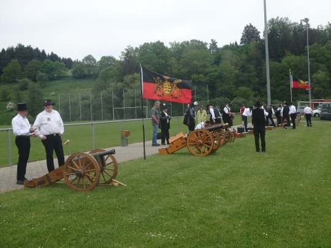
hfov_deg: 38.9
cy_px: 124
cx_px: 166
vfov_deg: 29.7
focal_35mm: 49
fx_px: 469
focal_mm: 8.7
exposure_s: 1/250
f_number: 5.2
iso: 125
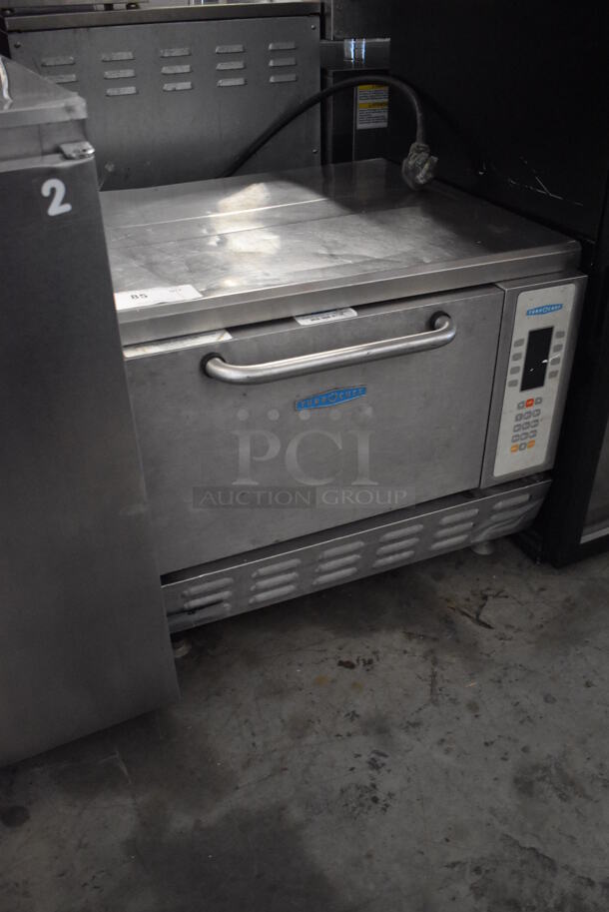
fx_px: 798
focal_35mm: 32
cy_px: 456
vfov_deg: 59.5
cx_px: 304
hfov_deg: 41.8
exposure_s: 1/125
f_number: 3.8
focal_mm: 21
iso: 5000
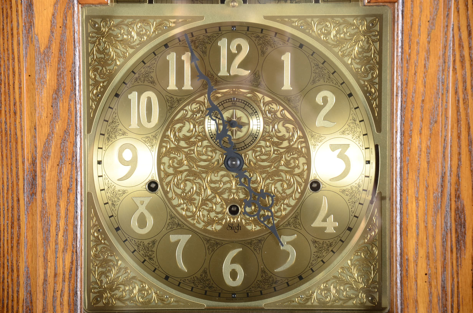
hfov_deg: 14.0
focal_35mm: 147
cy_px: 156
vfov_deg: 9.3
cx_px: 236
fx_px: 1927
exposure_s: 1/200
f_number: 7.1
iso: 100
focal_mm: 98
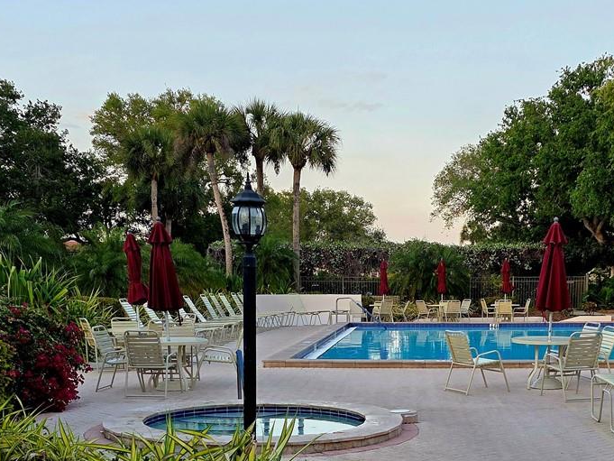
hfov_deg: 35.4
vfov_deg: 25.9
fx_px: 958
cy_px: 439
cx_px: 380
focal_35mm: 54
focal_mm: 6.3
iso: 64
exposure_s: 1/370
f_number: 1.7
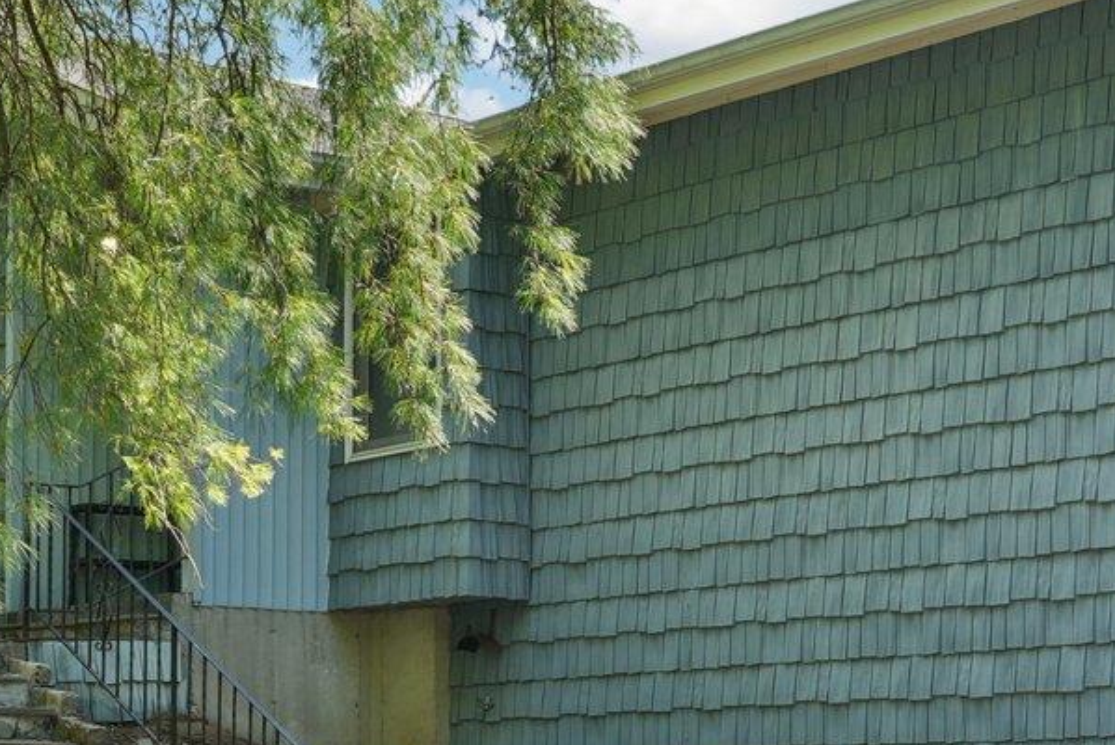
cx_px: 808
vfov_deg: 15.9
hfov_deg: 24.1
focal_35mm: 84
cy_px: 811
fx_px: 2594
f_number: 8
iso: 100
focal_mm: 24.5
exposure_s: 1/40
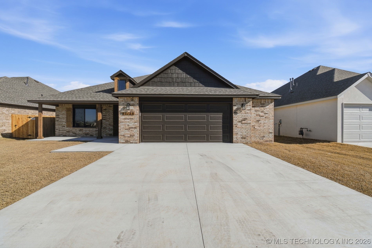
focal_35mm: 15
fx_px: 155
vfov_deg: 77.3
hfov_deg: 100.4
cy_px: 124
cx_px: 186
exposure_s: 1/6400
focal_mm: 10
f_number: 9
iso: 250
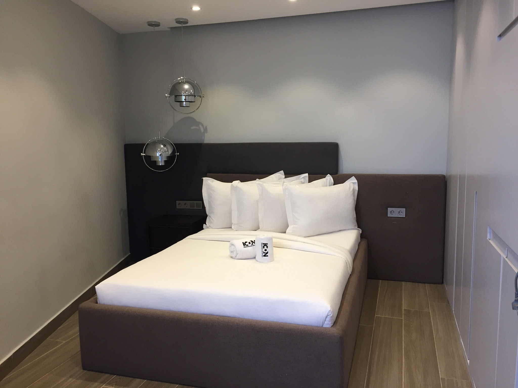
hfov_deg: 61.7
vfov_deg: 48.2
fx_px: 434
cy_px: 194
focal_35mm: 29
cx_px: 259
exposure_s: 1/33
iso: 50
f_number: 2.2
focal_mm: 4.15
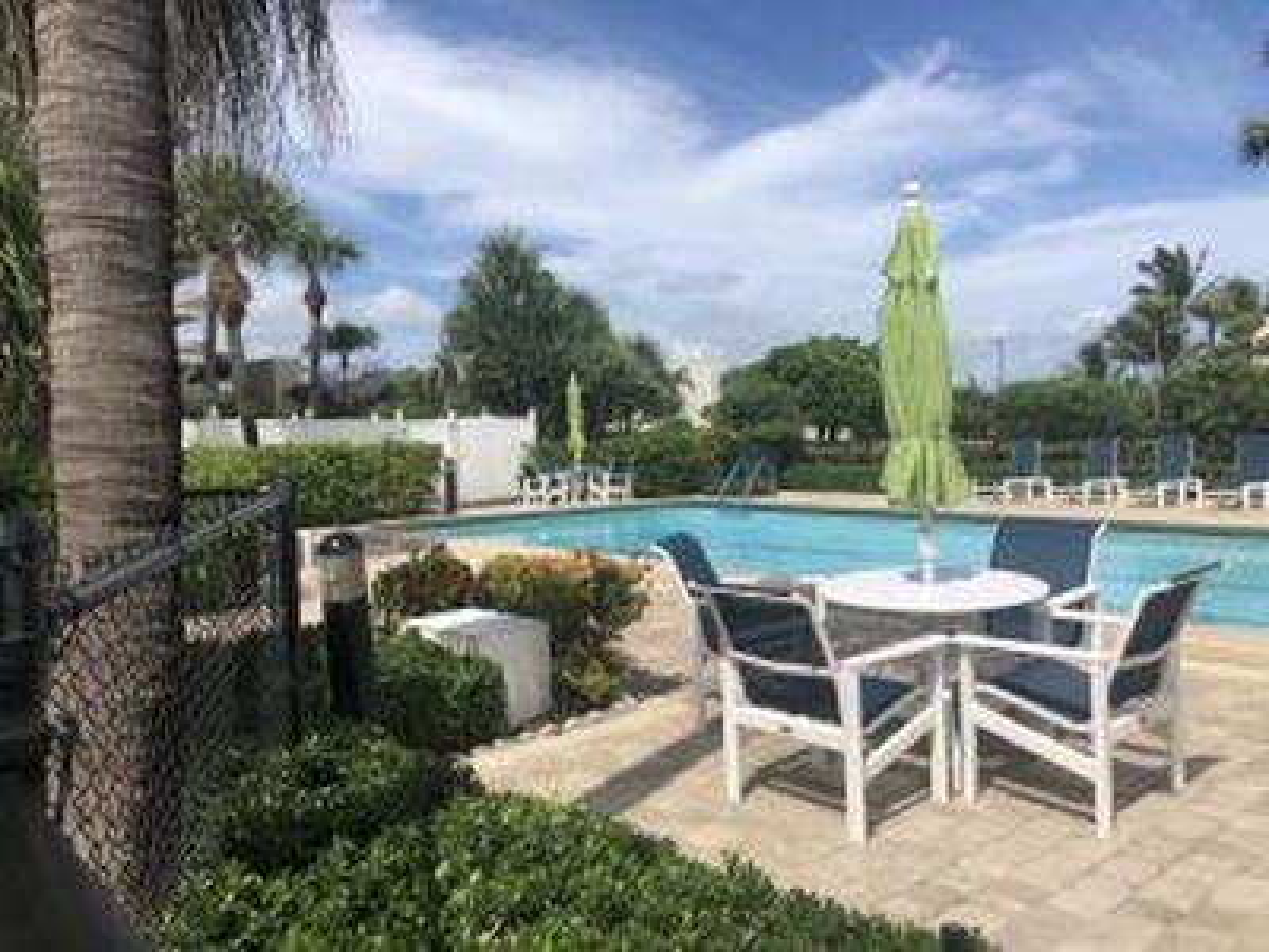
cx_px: 634
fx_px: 1026
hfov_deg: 63.4
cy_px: 476
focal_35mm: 28
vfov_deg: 49.7
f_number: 1.8
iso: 20
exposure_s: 1/3436
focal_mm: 4
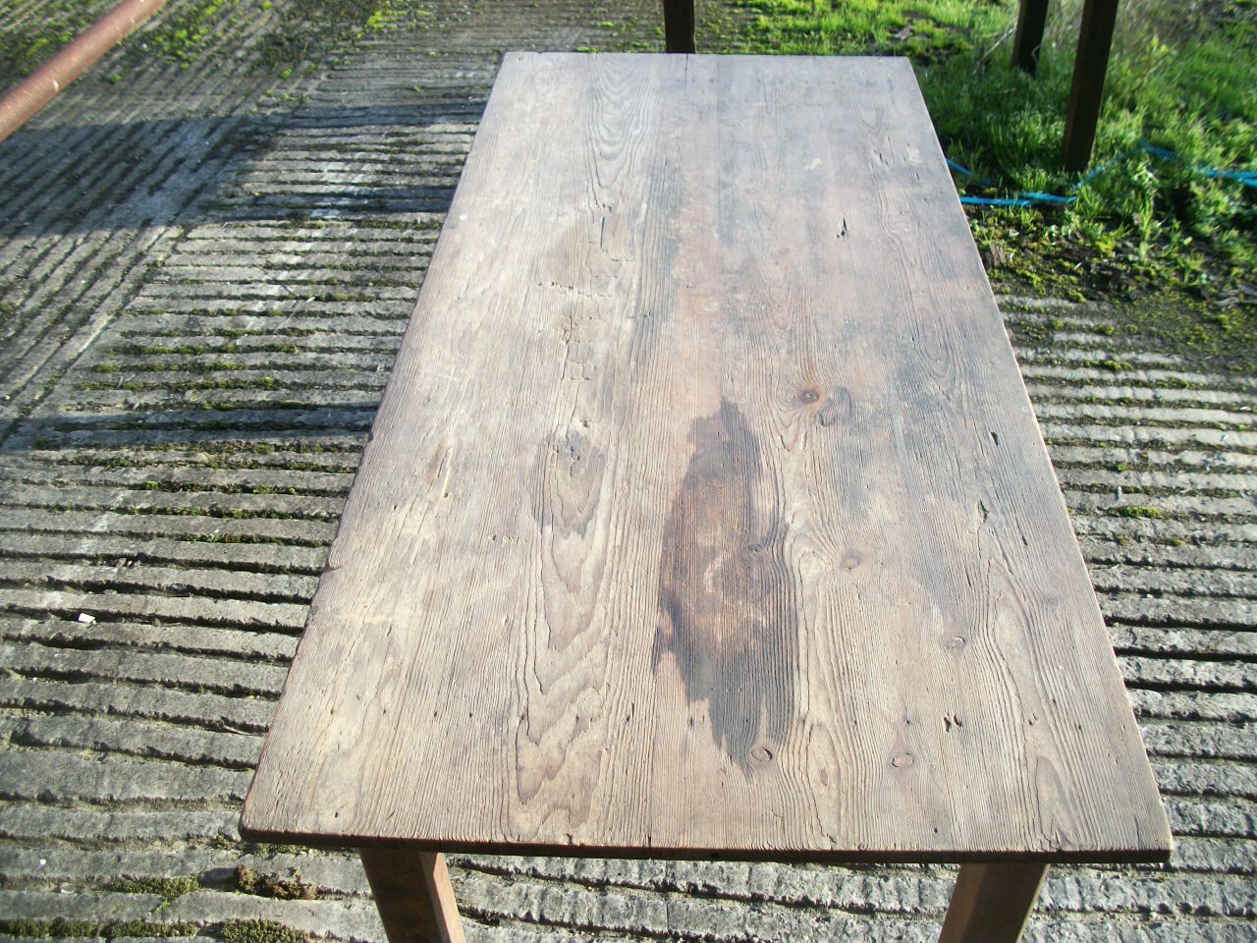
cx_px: 628
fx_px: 1162
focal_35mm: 32
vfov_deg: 44.2
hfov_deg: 56.8
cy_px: 472
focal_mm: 5.7
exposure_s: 1/200
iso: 80
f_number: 2.9
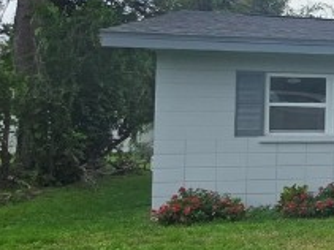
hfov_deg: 21.2
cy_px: 87
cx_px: 592
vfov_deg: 23.2
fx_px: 608
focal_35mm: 63
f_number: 1.9
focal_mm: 2.2
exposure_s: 1/1628
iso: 40
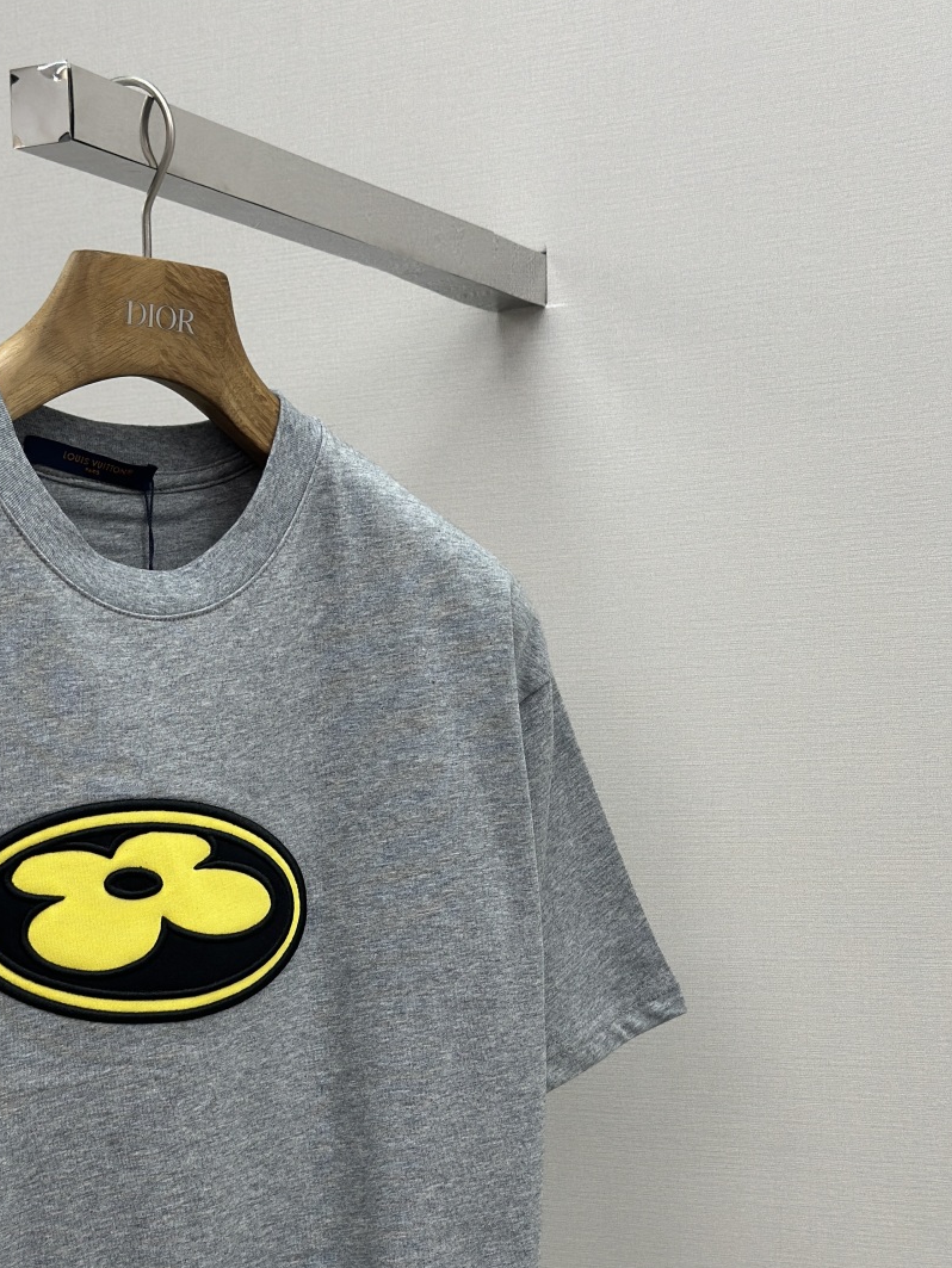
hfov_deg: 22.6
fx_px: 2382
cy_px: 842
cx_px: 459
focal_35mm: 65
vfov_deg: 29.6
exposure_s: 1/303
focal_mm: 6.86
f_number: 1.78
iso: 80
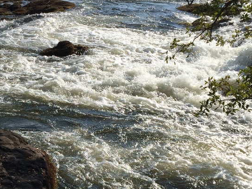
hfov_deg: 27.1
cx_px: 21
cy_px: 123
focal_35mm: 69
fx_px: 502
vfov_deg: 21.2
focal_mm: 4.15
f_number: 2.2
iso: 32
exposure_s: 1/3731
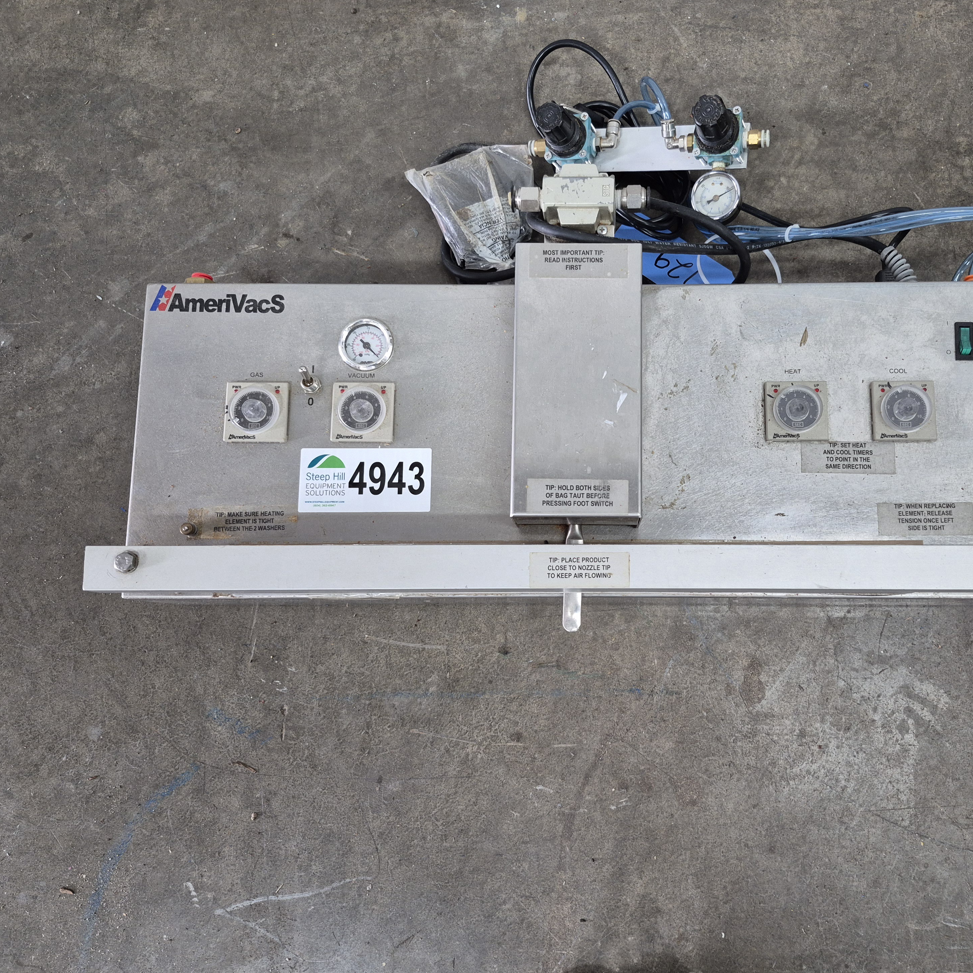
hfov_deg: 56.8
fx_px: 890
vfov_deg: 57.3
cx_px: 587
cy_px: 478
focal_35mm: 28
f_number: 1.8
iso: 250
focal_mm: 5.4
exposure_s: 1/120
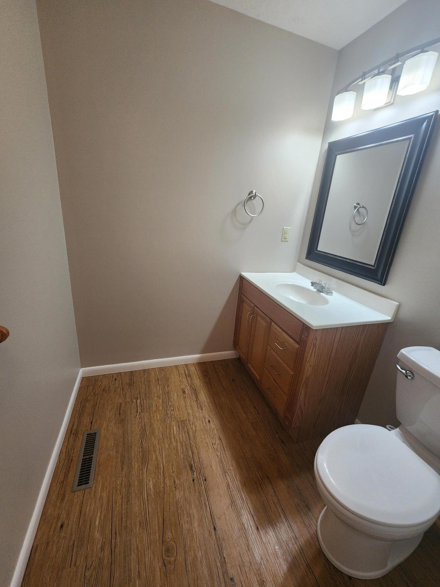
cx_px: 220
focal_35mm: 13
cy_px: 294
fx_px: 220
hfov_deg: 89.9
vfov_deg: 106.2
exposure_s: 1/60
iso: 160
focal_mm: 2.2
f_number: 2.2
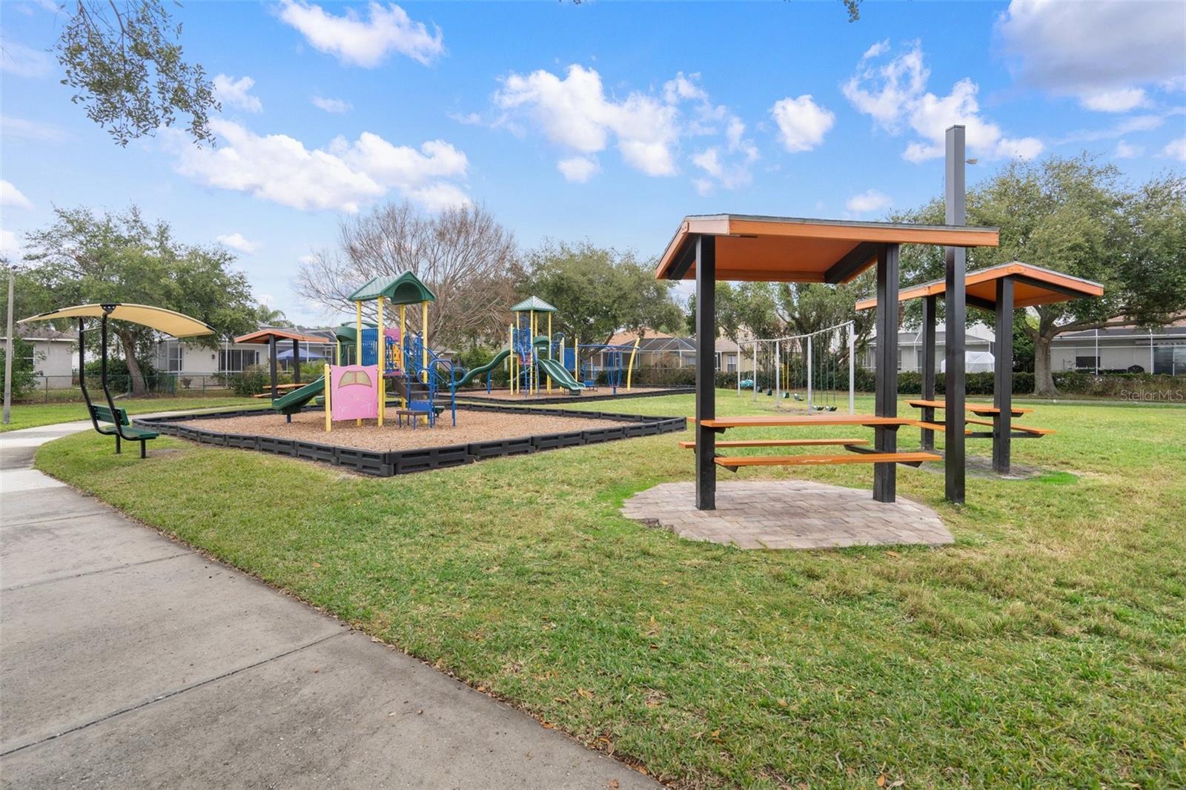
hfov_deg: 90.0
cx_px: 593
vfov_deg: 67.4
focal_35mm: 18
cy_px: 395
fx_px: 593
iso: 320
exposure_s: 1/25
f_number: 8
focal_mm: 18
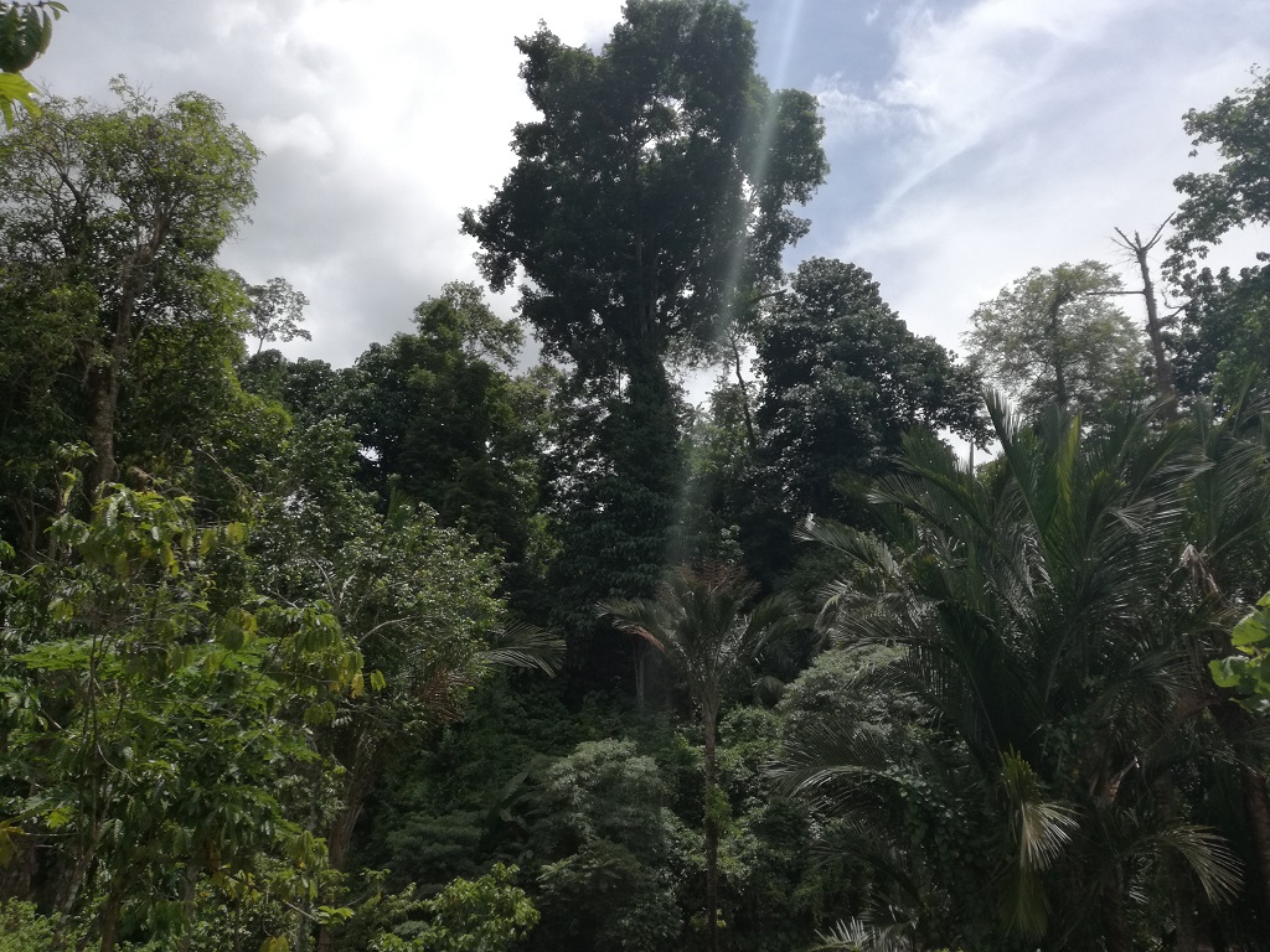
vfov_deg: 51.4
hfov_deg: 65.3
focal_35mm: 27
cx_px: 635
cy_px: 476
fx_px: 991
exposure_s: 1/2232
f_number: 2
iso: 50
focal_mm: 3.79
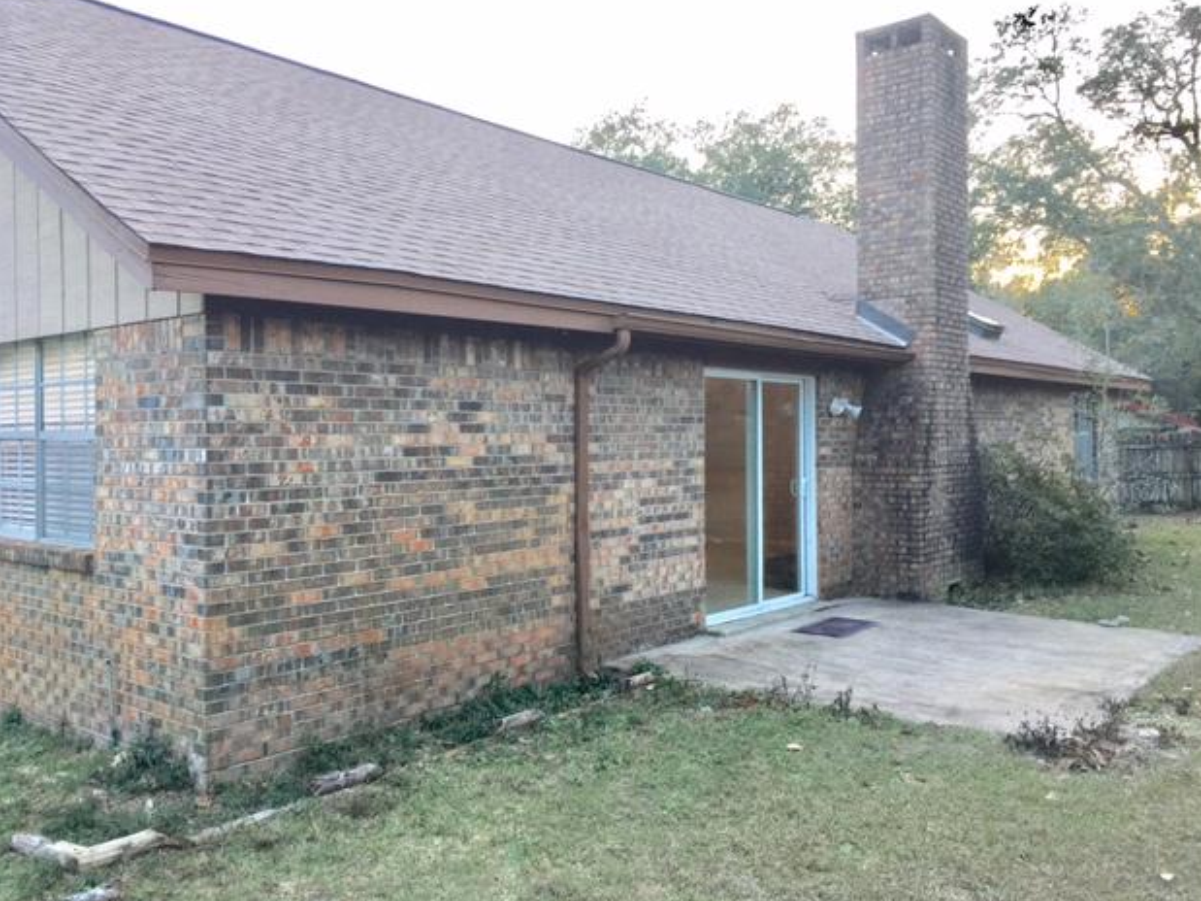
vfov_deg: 46.8
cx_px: 601
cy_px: 441
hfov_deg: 60.0
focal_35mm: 30
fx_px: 1041
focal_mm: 4.15
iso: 40
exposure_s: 1/100
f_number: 2.2
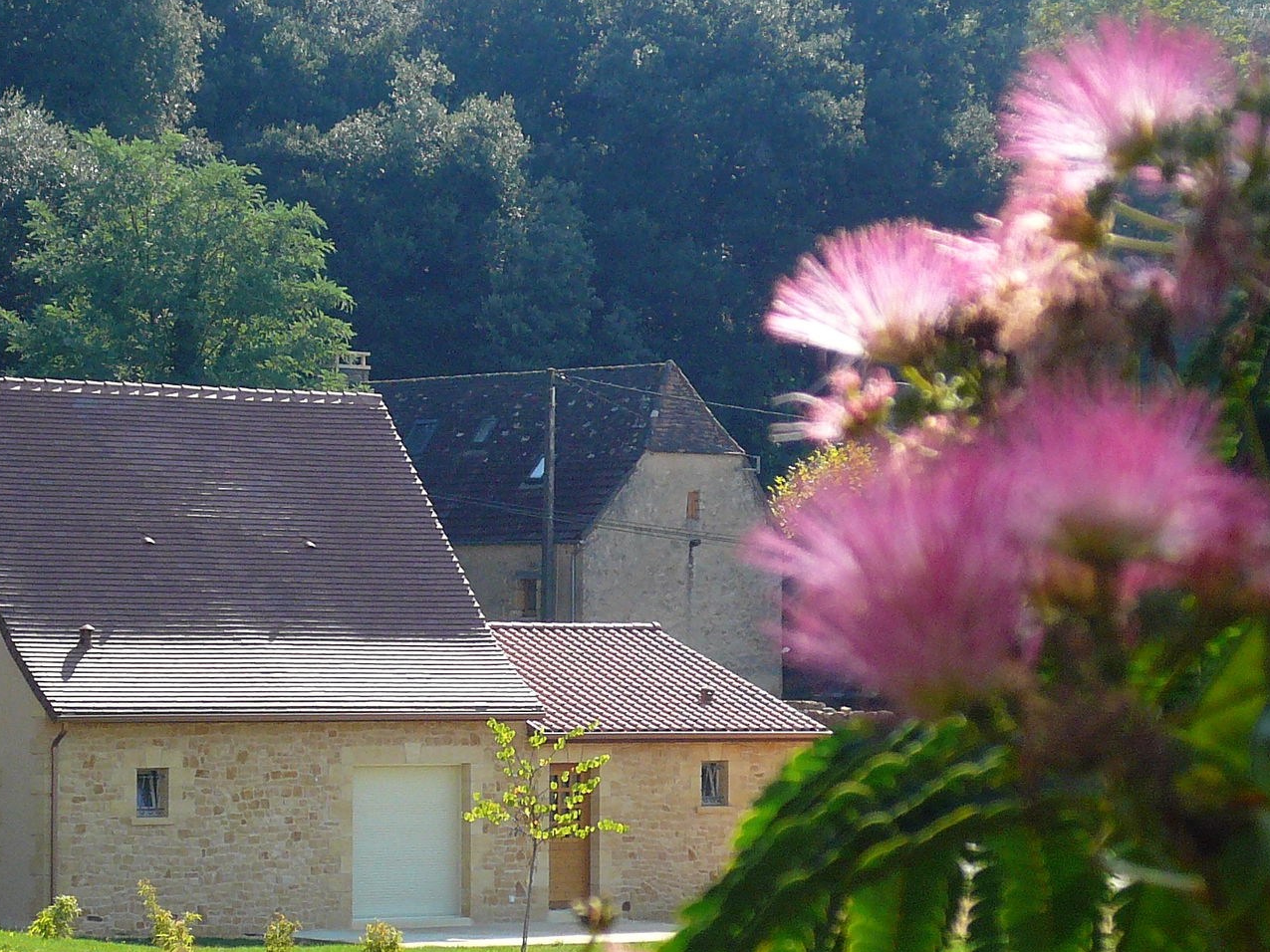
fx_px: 4696
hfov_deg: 15.4
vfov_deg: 11.6
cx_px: 644
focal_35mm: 128
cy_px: 524
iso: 100
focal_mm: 11.2
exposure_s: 1/320
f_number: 4.3
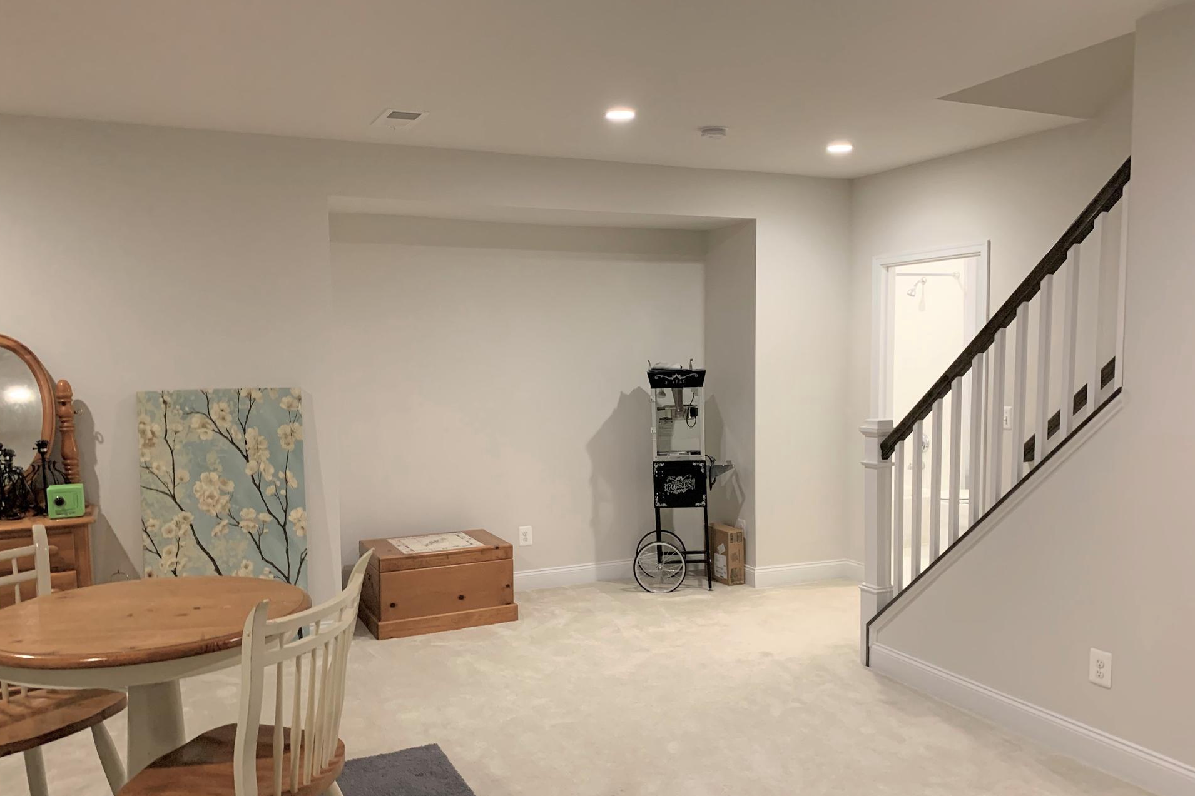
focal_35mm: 29
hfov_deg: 63.7
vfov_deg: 44.9
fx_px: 962
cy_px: 435
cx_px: 591
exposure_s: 1/60
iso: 400
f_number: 1.8
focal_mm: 4.25
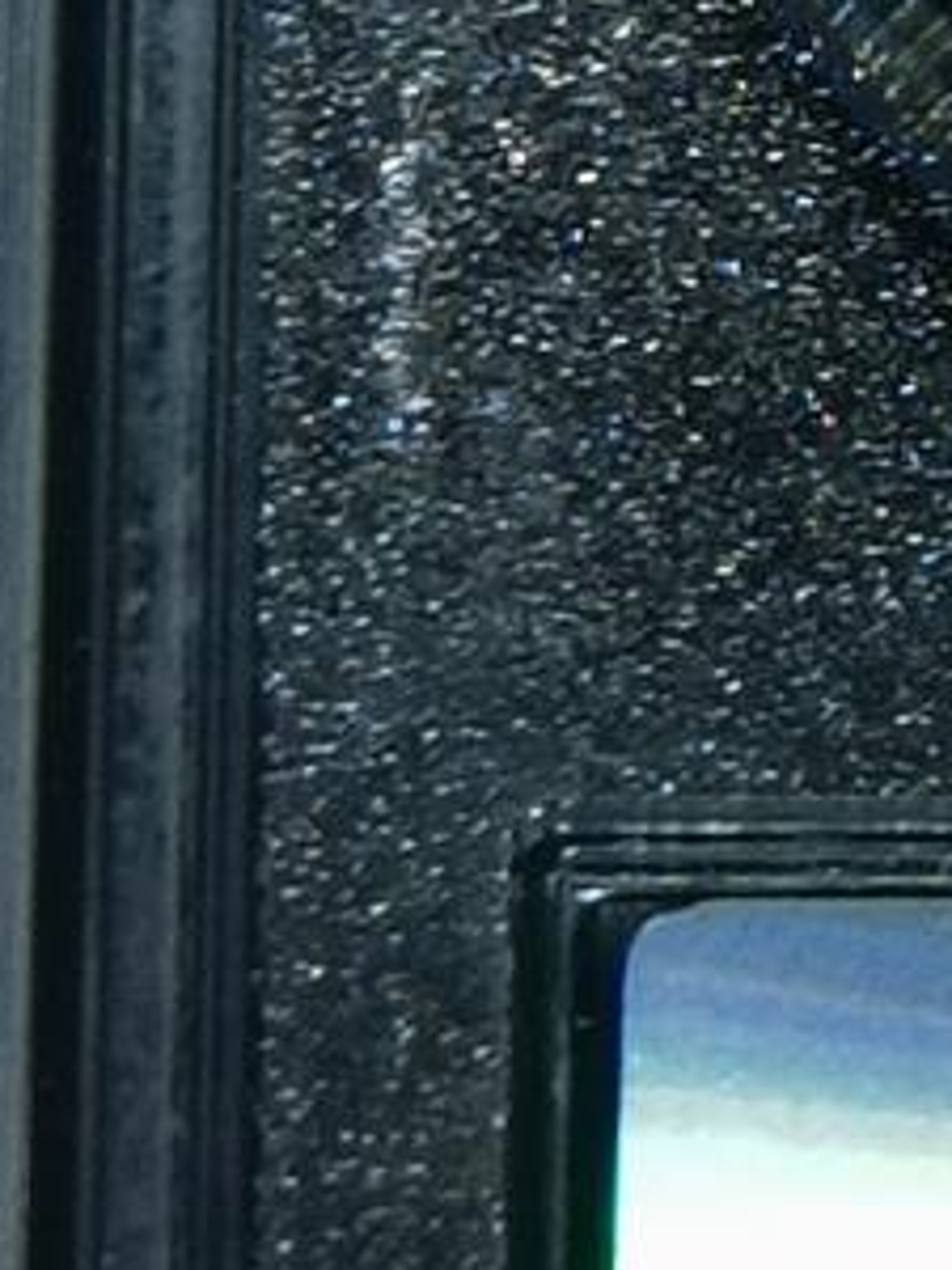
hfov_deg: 3.8
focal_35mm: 384
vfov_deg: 5.1
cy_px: -538
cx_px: 2285
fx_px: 14081
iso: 50
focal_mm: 6.67
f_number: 1.9
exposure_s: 1/100
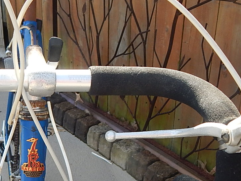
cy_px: 158
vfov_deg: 21.2
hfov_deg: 28.0
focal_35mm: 68
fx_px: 474
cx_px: 53
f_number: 3.2
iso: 125
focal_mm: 5.6
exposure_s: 1/250
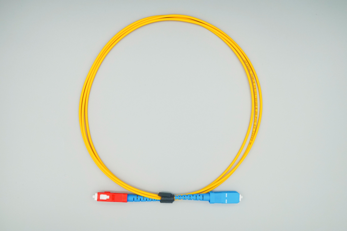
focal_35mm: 45
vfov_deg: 29.8
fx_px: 433
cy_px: 116
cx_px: 174
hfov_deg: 43.6
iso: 400
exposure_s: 1/640
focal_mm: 30
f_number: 8
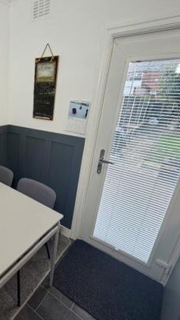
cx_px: 17
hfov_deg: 47.9
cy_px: 158
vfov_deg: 83.8
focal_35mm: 21
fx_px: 178
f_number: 2.2
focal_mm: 2.22
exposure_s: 1/96
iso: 64
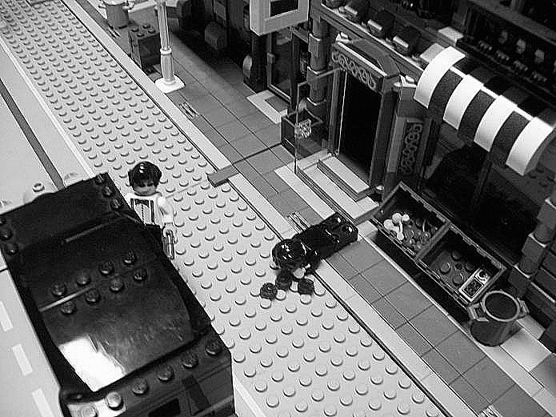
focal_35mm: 36
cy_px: 208
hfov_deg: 51.4
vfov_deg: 39.6
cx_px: 278
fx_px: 578
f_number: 2.7
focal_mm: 6
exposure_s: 1/25
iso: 160
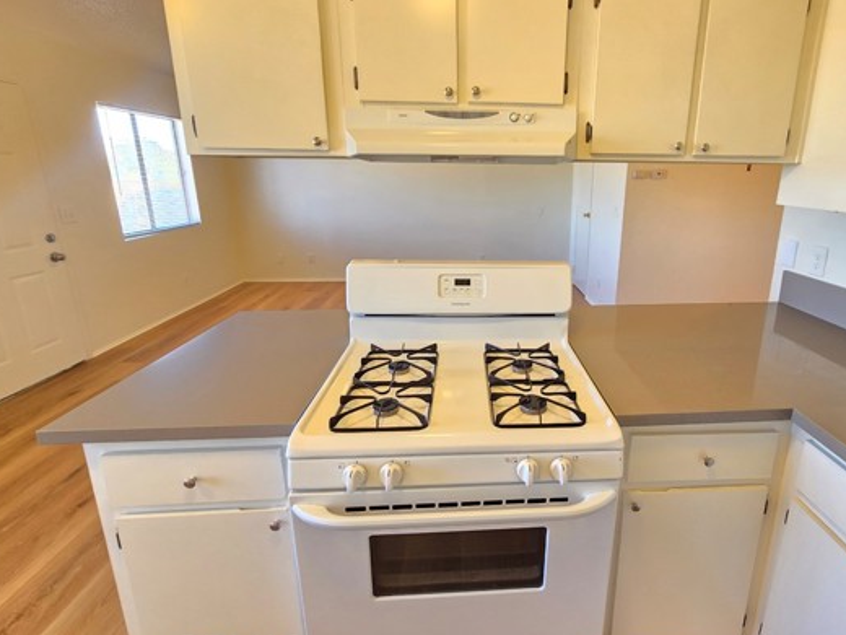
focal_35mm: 16
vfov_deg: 77.8
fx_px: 391
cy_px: 283
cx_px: 498
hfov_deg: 93.5
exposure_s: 1/60
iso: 100
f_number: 2.2
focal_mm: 2.2
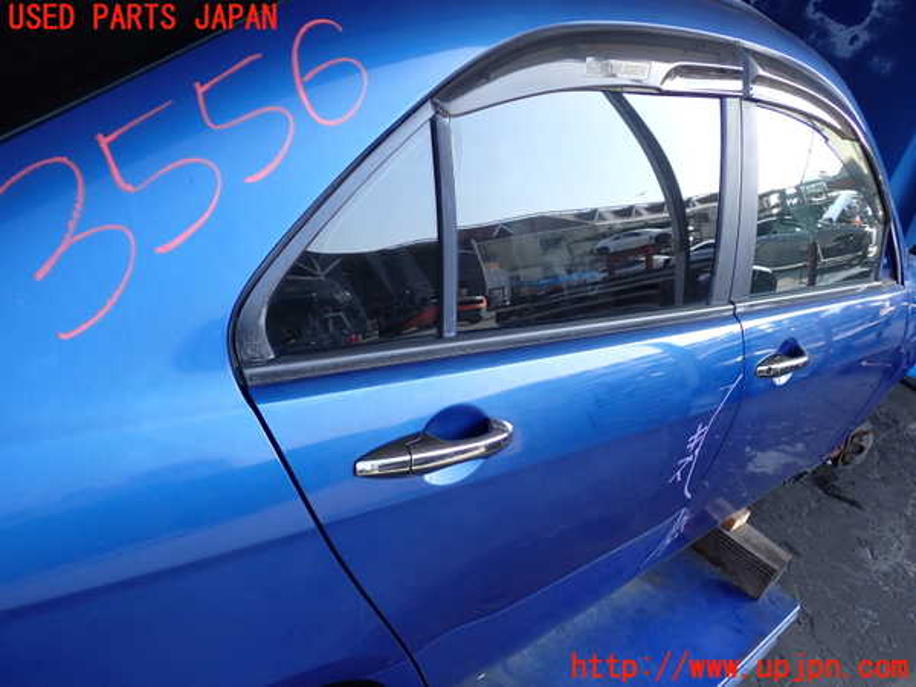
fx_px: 953
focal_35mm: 36
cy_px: 344
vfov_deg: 39.7
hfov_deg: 51.4
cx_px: 458
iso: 100
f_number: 2.5
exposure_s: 1/160
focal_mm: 6.37
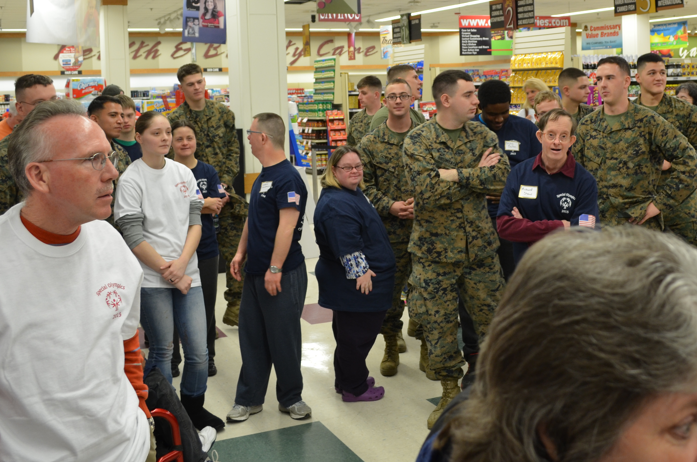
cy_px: 116
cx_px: 444
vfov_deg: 28.7
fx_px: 889
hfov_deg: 42.4
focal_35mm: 46
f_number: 5
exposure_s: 1/40
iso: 400
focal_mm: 20
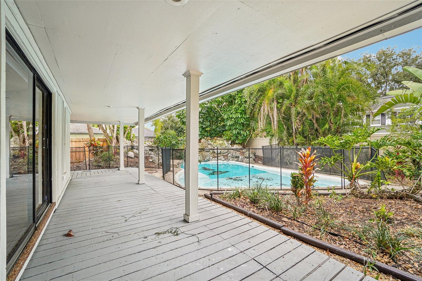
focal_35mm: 15
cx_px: 211
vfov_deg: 77.3
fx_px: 176
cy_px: 140
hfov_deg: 100.4
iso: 160
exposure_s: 1/30
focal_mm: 10
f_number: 8
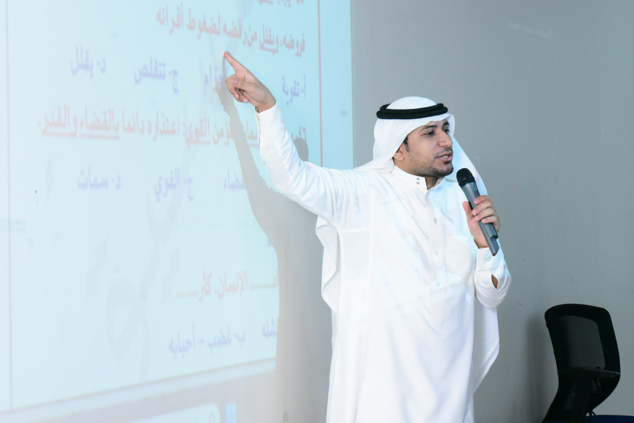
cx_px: 317
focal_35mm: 123
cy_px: 212
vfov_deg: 11.1
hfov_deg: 16.7
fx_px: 2166
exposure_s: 1/125
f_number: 10
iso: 6400
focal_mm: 82
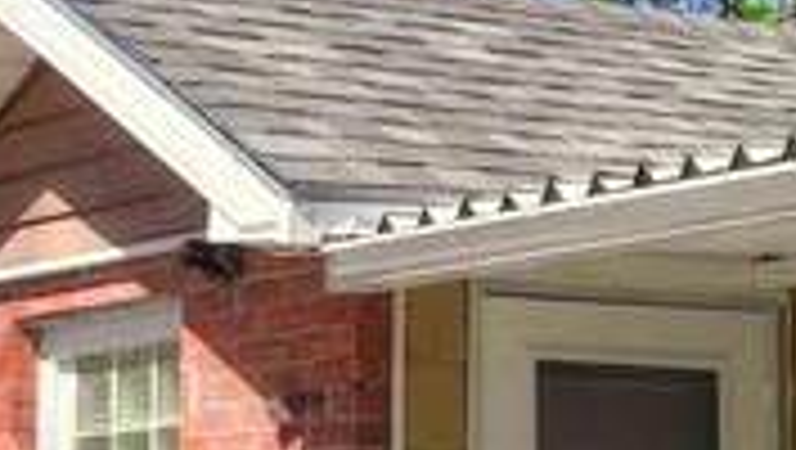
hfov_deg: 11.3
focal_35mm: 189
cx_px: 742
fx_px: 3993
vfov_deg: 6.4
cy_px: 322
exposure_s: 1/2000
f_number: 2.8
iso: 100
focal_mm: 12.3
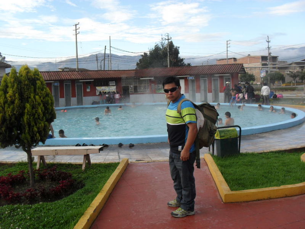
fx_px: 308
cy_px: 114
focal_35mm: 35
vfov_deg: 40.7
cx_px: 152
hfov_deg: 52.6
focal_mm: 6.3
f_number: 3.2
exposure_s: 1/350
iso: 100
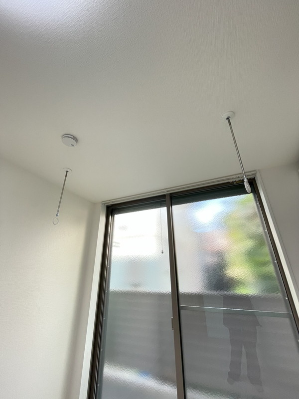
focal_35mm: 14
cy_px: 200
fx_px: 161
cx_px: 150
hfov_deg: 85.7
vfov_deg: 102.1
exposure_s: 1/100
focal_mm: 1.55
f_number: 2.4
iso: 80
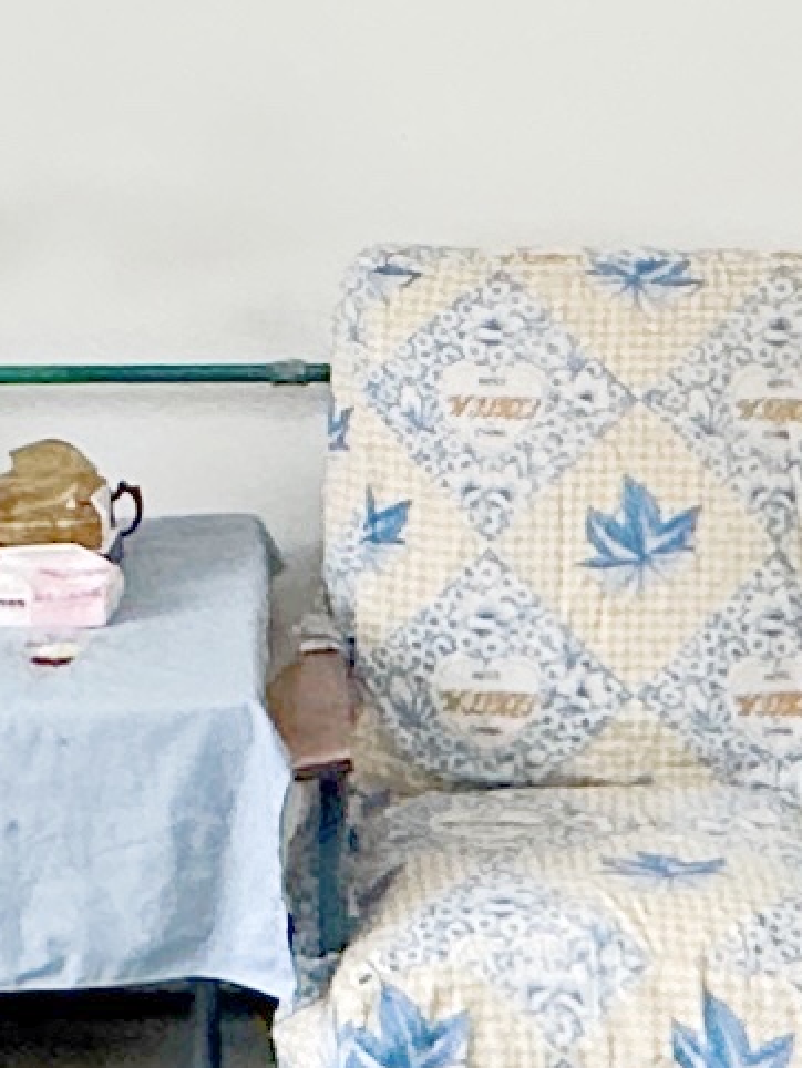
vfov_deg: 16.5
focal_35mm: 117
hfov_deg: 12.7
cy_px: 44
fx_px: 3611
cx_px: 301
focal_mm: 2.22
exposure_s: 1/98
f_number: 2.2
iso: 320
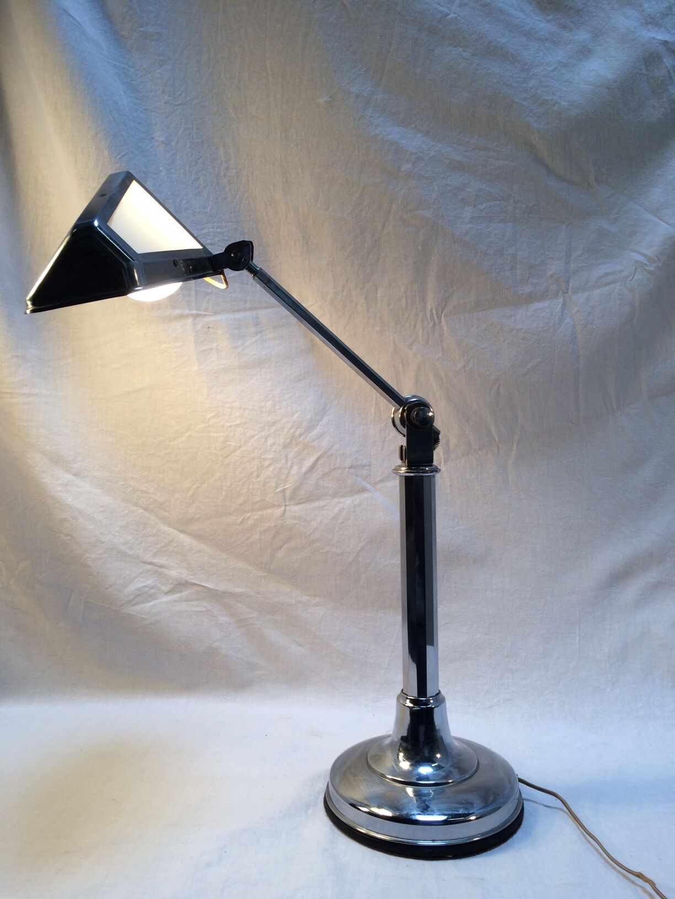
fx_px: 754
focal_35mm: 29
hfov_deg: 48.2
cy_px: 450
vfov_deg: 61.7
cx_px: 338
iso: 32
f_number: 2.2
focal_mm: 4.15
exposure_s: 1/100
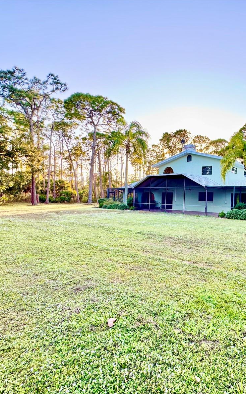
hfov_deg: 54.7
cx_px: 203
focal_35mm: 20
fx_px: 215
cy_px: 198
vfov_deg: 85.1
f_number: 2.2
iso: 80
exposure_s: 1/99
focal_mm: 2.22
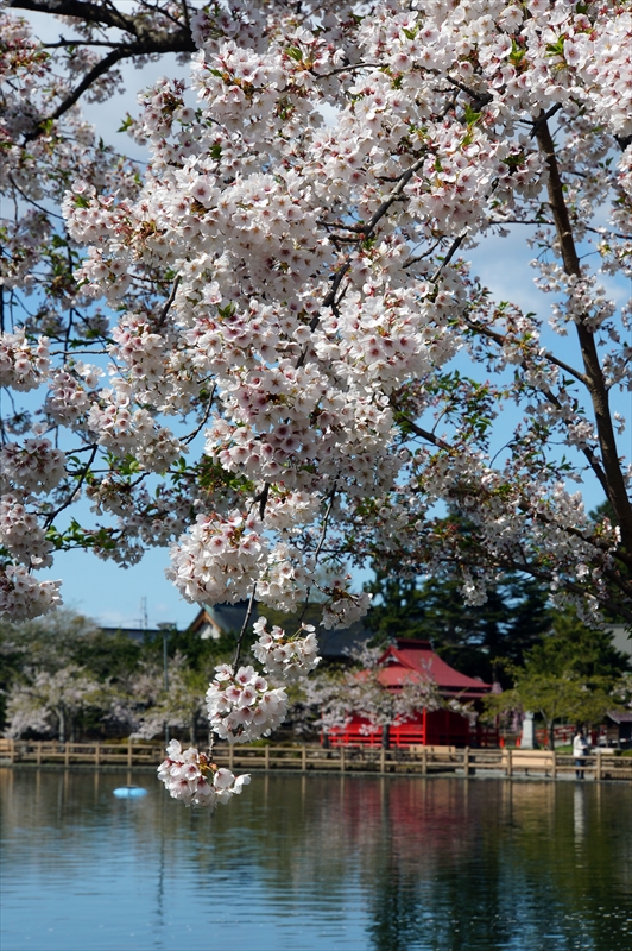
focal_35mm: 89
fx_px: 2346
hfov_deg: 15.3
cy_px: 476
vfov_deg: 22.9
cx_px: 316
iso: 100
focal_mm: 59.3
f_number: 11
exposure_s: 1/160
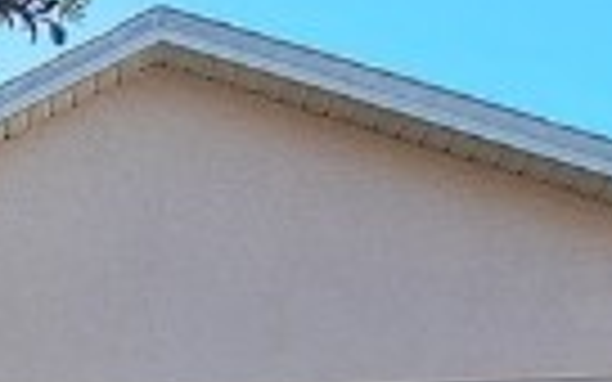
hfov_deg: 16.8
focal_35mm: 104
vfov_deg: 10.9
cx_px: -472
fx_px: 1735
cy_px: 872
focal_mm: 1.74
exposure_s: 1/637
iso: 50
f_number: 2.2
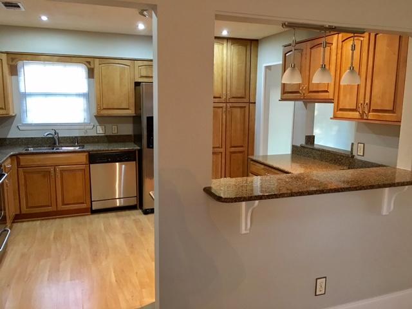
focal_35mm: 29
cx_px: 206
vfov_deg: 48.2
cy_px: 154
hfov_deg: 61.7
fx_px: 345
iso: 100
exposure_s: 1/15
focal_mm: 4.15
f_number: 2.2
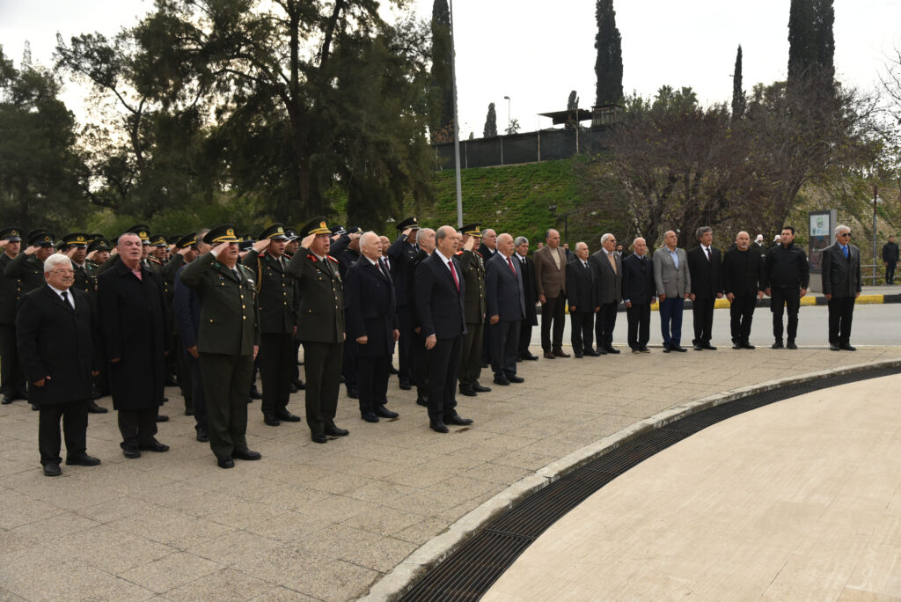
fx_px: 776
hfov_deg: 60.3
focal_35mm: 31
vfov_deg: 42.4
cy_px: 301
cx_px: 450
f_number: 5.6
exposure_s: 1/800
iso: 800
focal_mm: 31
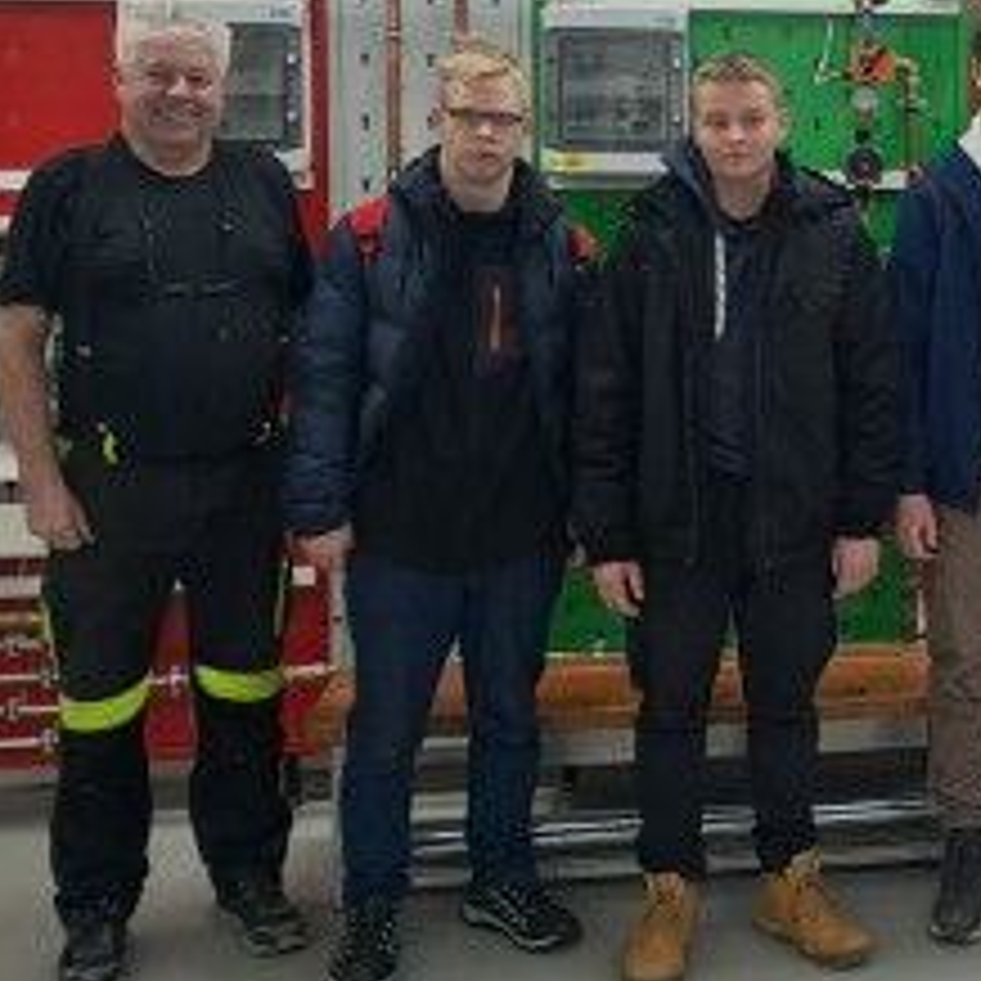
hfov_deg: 24.9
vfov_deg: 26.0
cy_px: 198
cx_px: 1040
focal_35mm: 65
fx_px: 2084
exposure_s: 1/50
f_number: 1.8
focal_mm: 4.65
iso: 40
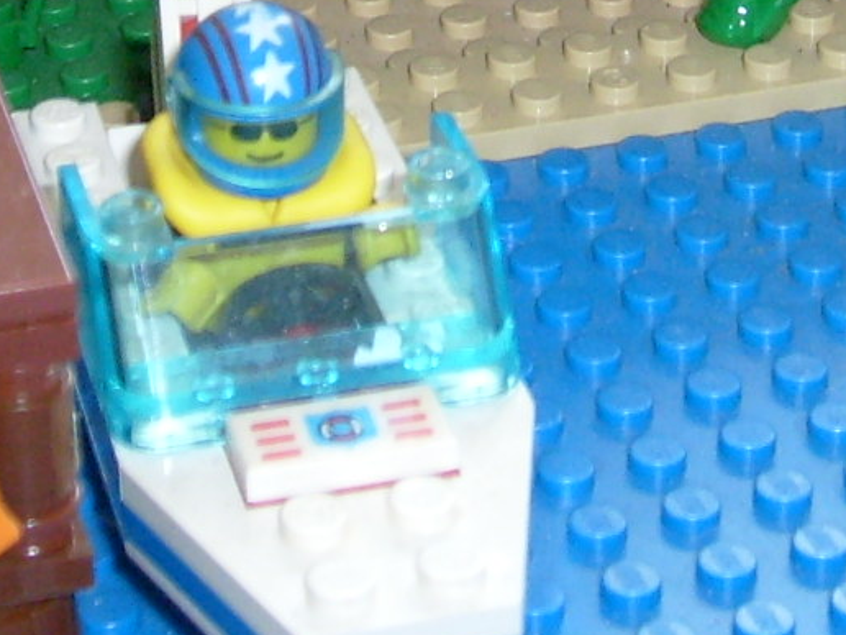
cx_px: 467
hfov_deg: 14.2
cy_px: -392
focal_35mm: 139
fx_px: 3397
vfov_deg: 10.2
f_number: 2.8
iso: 100
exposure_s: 1/45
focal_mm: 5.8
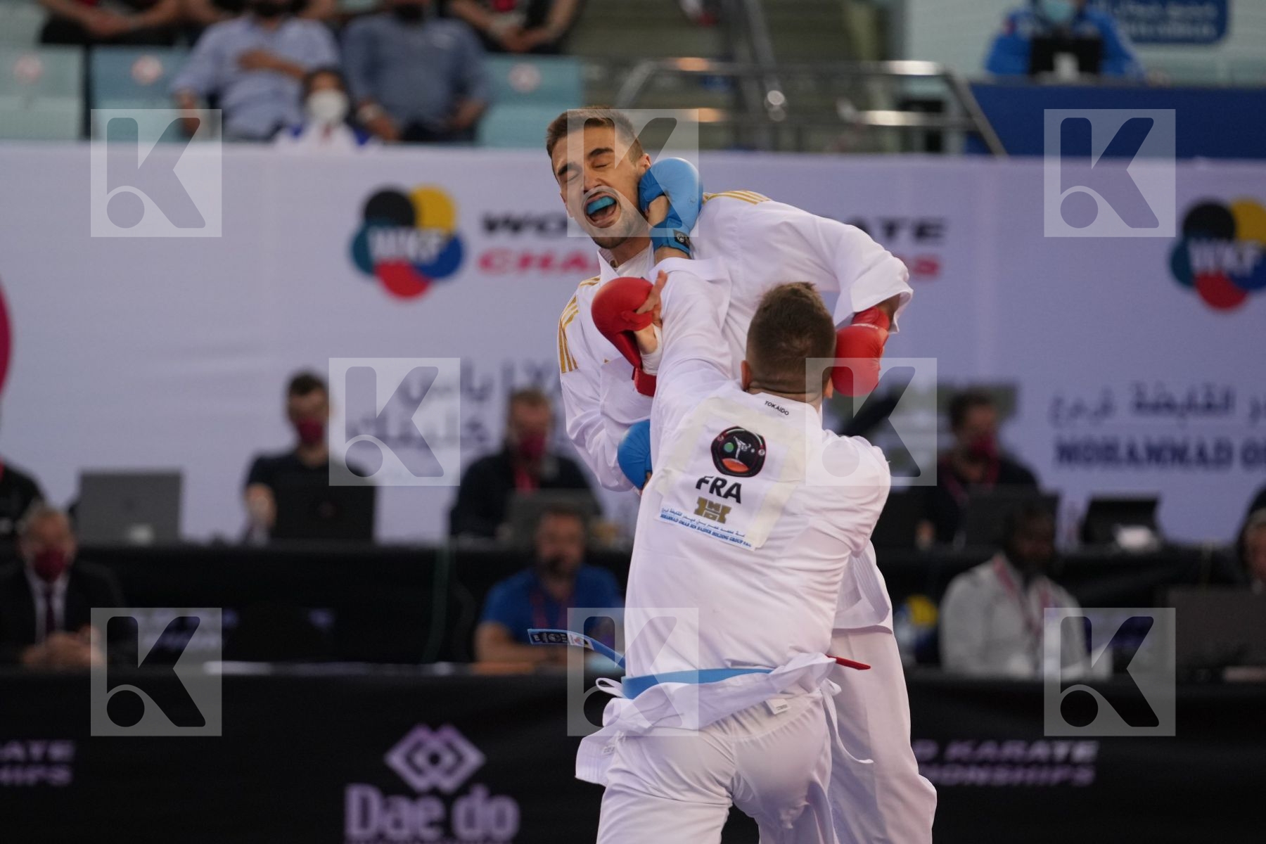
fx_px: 10549
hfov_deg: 6.9
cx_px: 633
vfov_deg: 4.6
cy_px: 422
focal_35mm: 300
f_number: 2.8
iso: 1600
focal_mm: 200
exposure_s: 1/1000
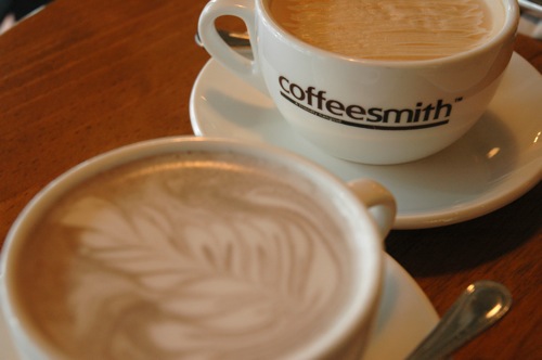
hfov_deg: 29.3
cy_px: 180
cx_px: 271
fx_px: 1037
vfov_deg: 19.7
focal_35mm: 69
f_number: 4.5
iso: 400
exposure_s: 1/15
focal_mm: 46
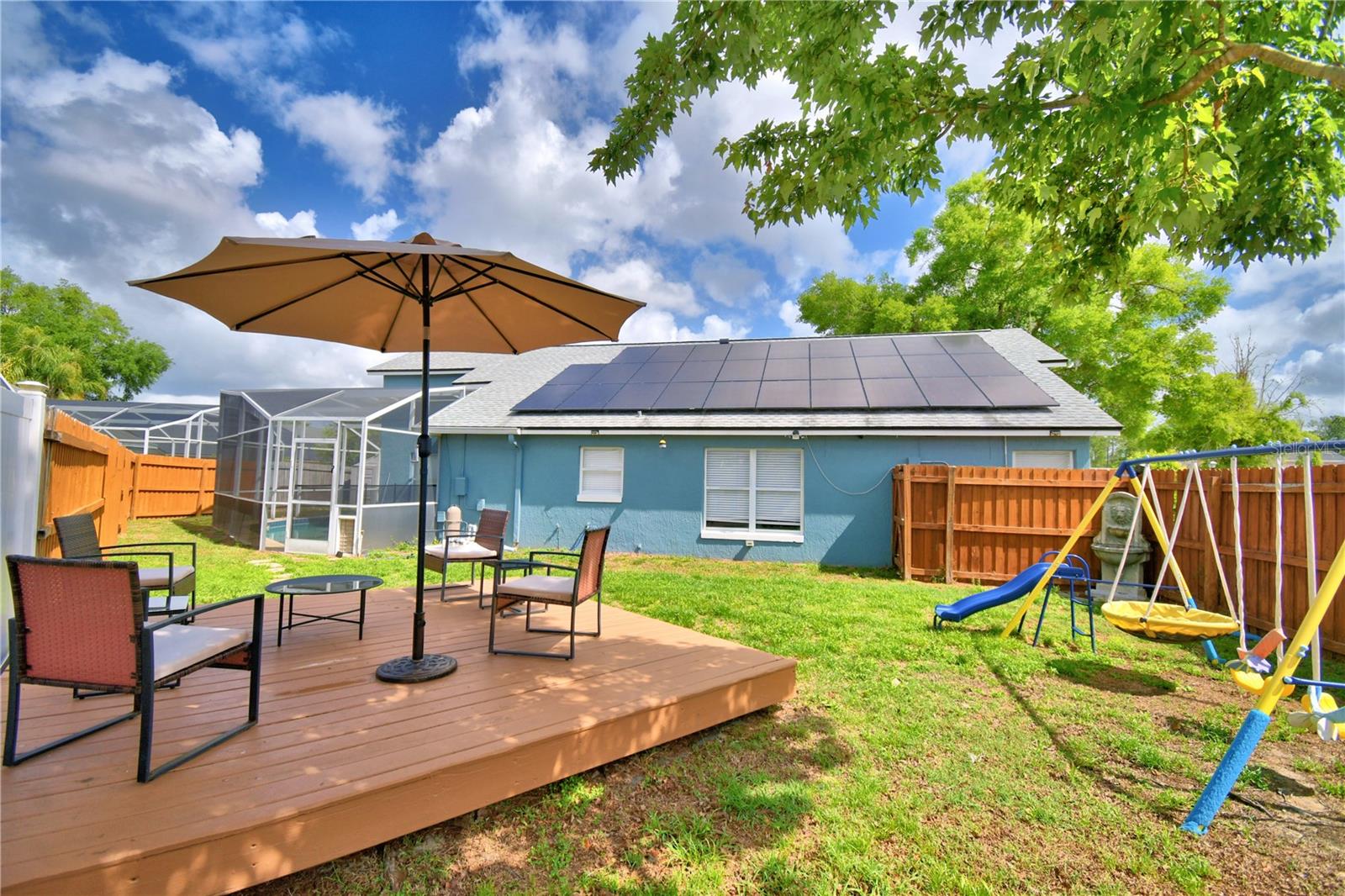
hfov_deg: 100.4
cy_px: 448
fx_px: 560
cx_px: 672
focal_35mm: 15
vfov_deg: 77.3
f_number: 4.5
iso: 100
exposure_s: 1/1250
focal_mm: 10
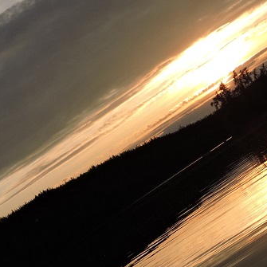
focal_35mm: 120
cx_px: 257
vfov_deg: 14.5
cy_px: 138
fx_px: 1047
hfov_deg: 14.3
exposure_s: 1/640
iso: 100
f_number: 4
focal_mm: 9
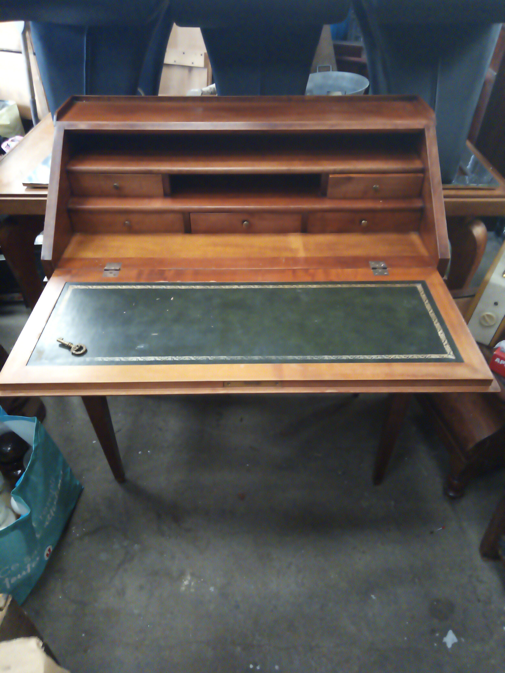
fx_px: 545
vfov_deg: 63.4
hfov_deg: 49.7
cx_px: 252
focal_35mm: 28
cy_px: 336
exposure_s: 1/12.5
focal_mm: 4.52
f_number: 2.2
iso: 736
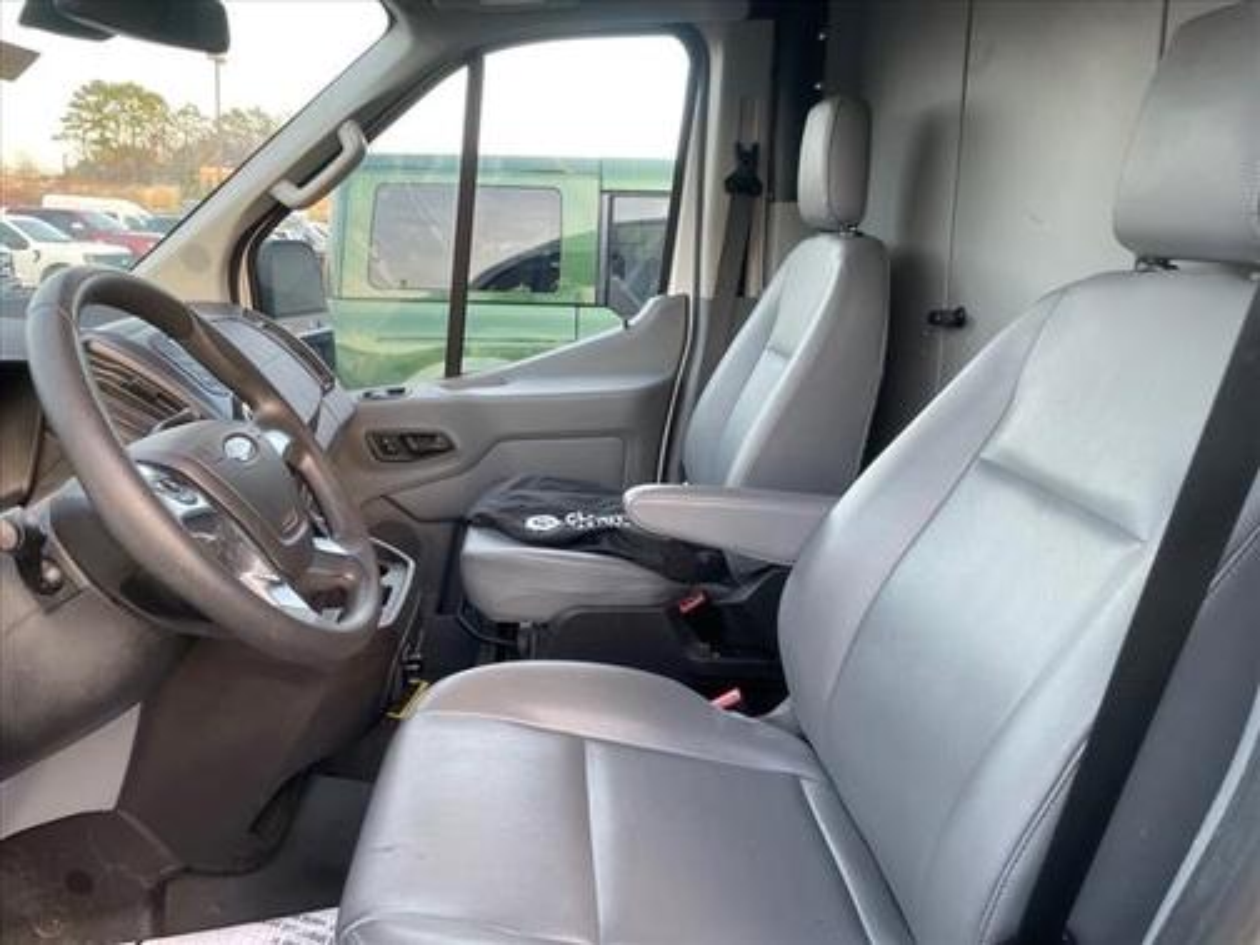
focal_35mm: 26
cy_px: 472
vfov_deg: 53.1
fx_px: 946
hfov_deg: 67.3
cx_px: 630
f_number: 1.6
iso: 125
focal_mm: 4.2
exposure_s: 1/103
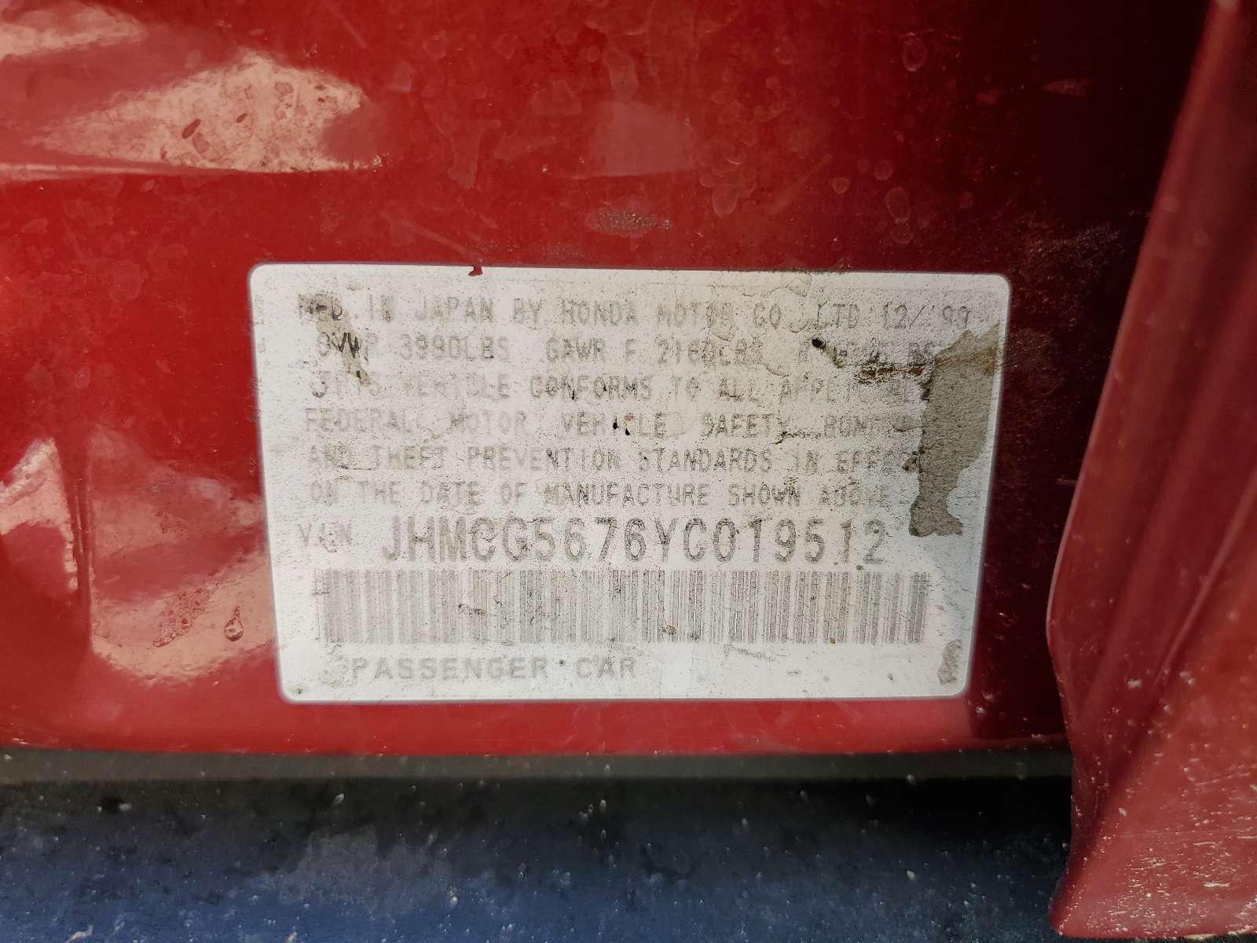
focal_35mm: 26
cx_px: 628
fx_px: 944
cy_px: 472
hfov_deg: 67.3
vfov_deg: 53.1
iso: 50
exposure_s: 1/323
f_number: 1.5
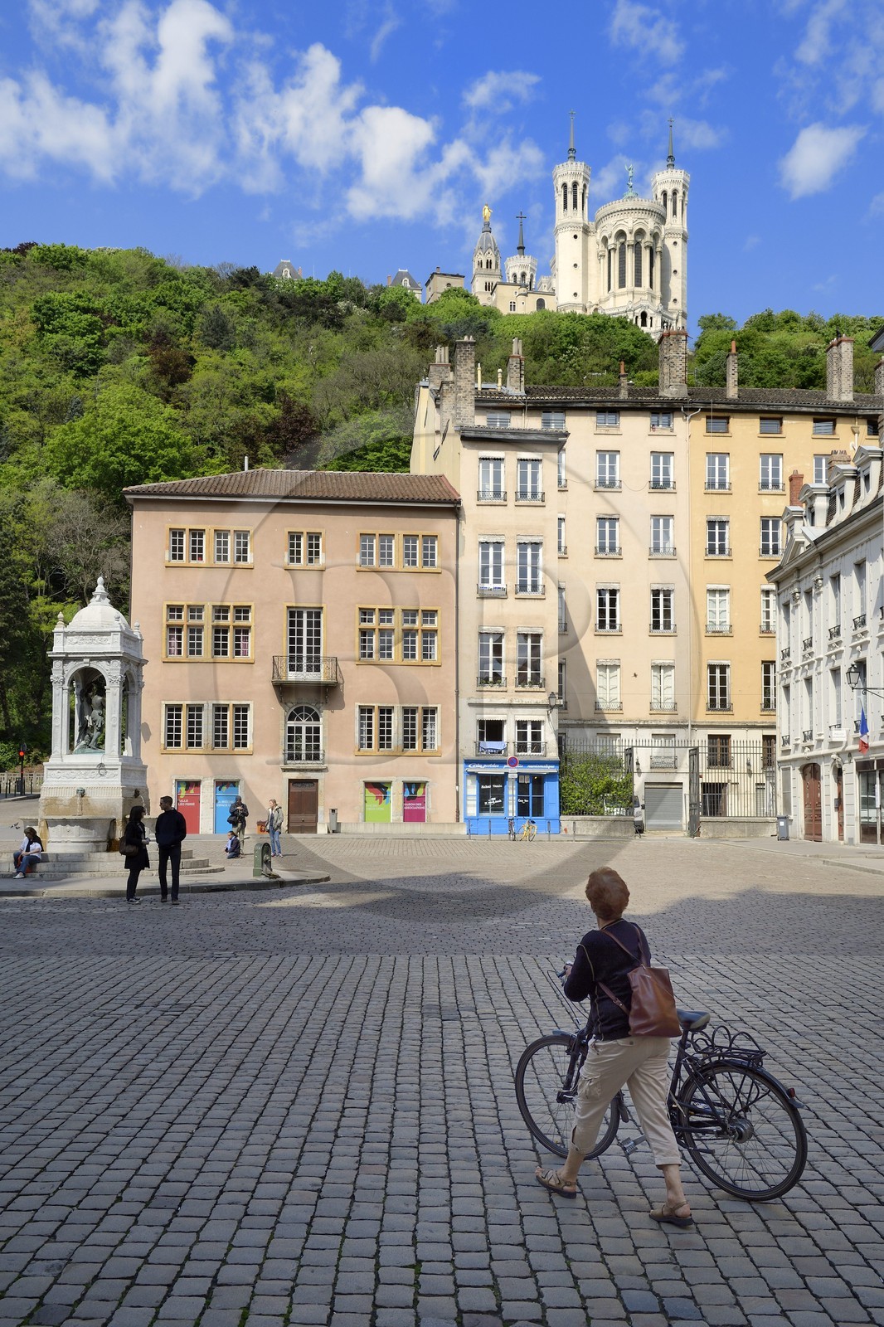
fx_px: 1253
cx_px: 442
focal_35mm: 34
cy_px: 664
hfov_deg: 38.9
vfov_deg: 55.8
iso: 200
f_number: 11
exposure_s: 1/320
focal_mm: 34
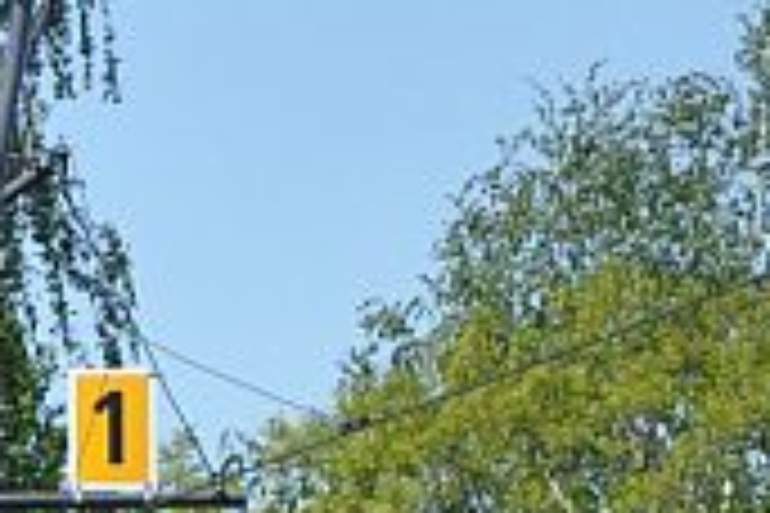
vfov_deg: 1.8
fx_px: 16062
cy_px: 1048
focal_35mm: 751
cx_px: -153
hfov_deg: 2.7
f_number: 5.3
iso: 400
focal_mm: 80
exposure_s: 1/1250
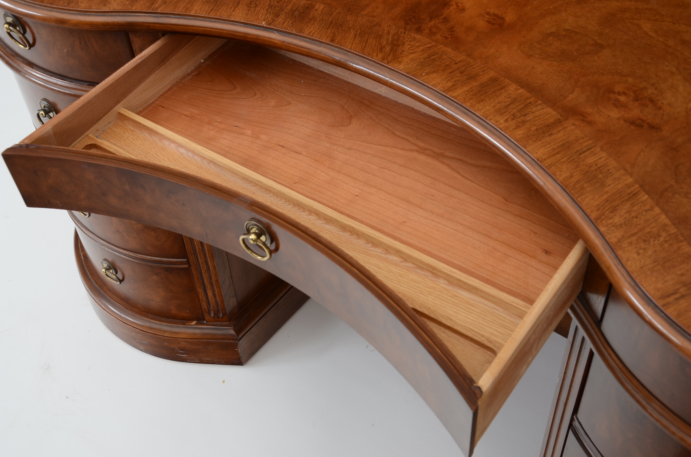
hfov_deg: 41.2
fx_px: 919
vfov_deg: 28.0
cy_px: 228
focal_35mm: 48
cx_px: 346
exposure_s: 1/100
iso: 200
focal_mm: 32
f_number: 6.3
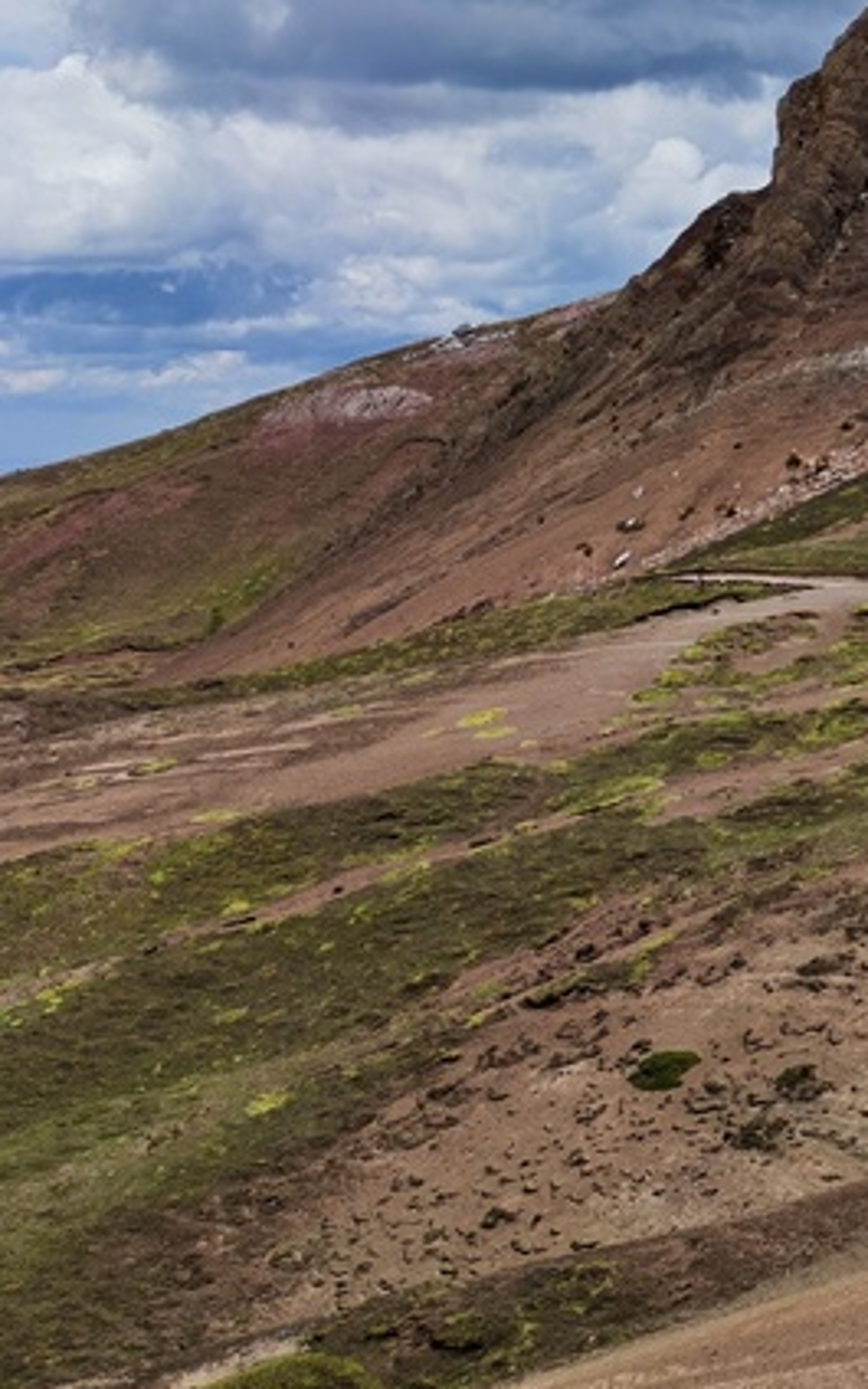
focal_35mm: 128
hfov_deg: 9.8
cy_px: 351
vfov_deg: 16.2
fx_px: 4845
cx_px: 1435
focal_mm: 6.12
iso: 50
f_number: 1.9
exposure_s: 1/1300
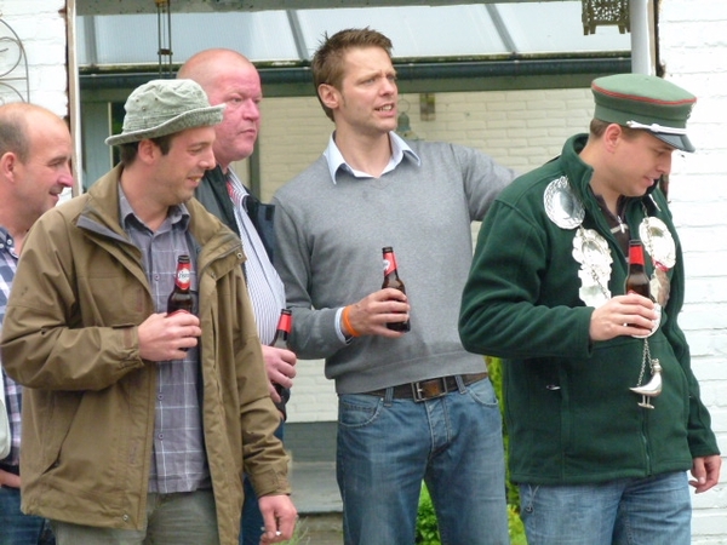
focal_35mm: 235
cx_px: 364
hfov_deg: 8.4
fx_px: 4935
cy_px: 272
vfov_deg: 6.3
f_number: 3.9
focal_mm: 42.2
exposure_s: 1/160
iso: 320
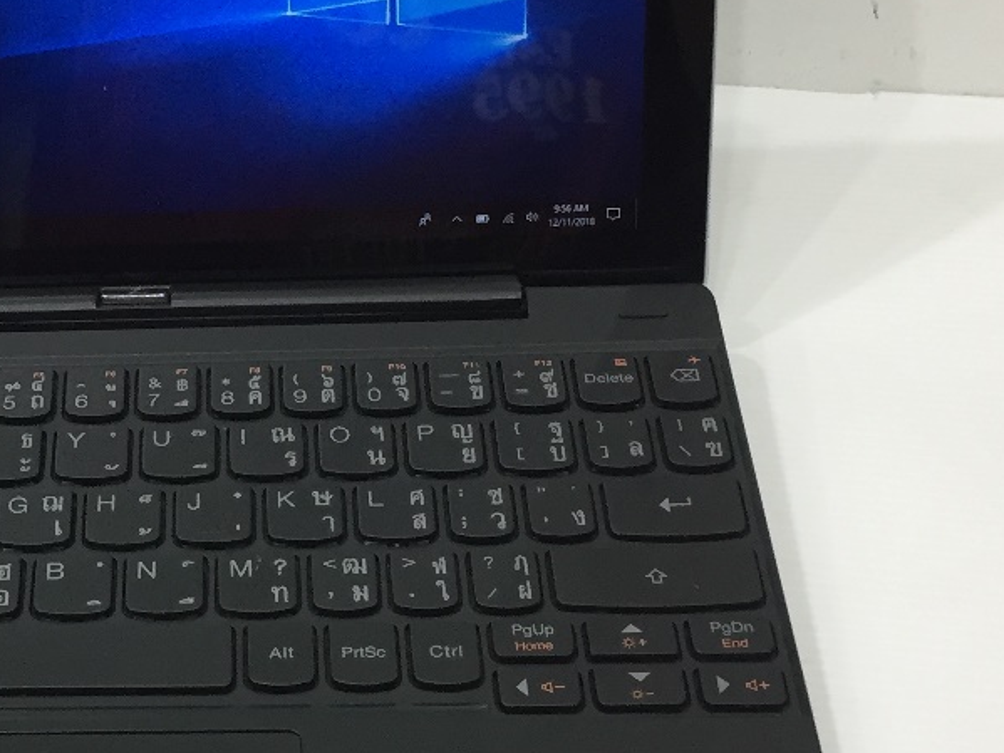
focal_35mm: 79
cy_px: 305
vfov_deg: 18.6
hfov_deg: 24.1
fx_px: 2291
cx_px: 114
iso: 100
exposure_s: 1/33
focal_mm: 4.15
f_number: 2.2
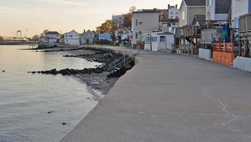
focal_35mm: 52
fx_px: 346
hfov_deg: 36.2
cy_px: 51
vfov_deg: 23.0
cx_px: 5
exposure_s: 1/250
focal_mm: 12
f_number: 10
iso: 250
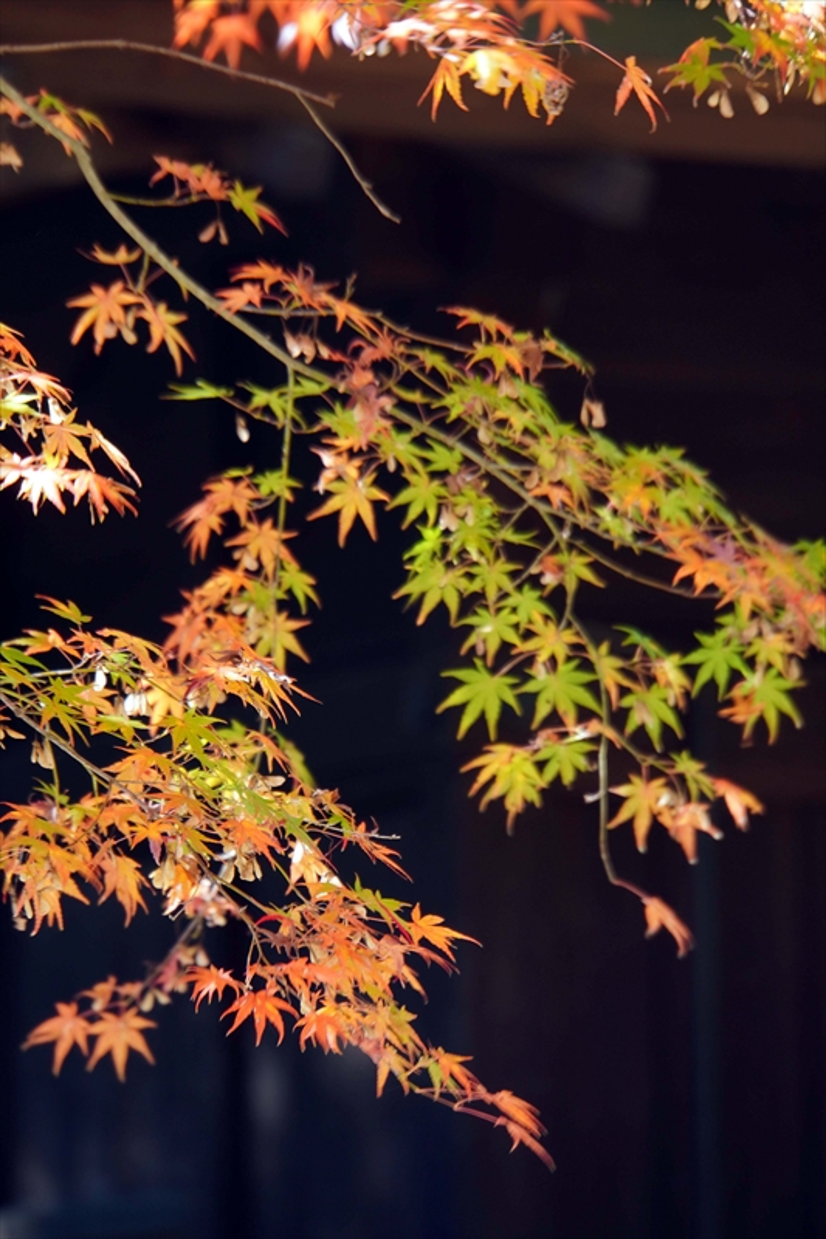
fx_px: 10329
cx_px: 413
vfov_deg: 6.9
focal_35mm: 300
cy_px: 620
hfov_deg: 4.6
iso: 100
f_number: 6.3
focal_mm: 200
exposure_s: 1/25
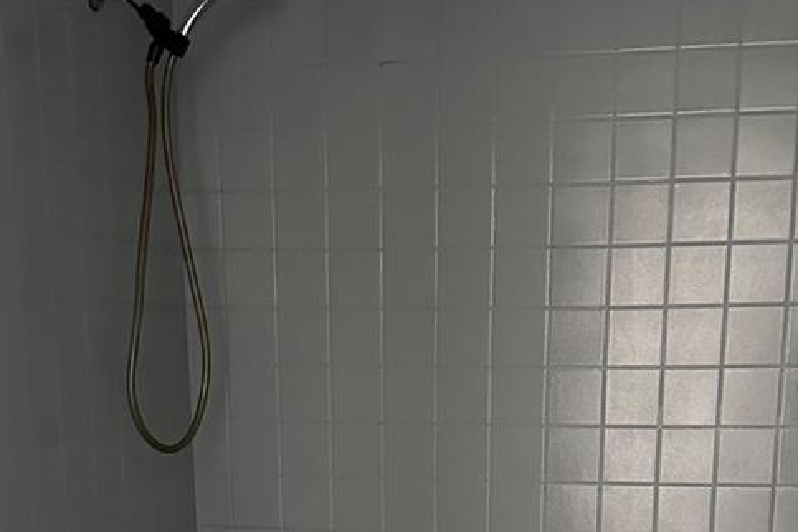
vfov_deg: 20.2
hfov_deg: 32.4
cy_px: 681
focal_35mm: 62
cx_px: 439
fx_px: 1374
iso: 1000
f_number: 1.78
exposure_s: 1/42
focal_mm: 6.86
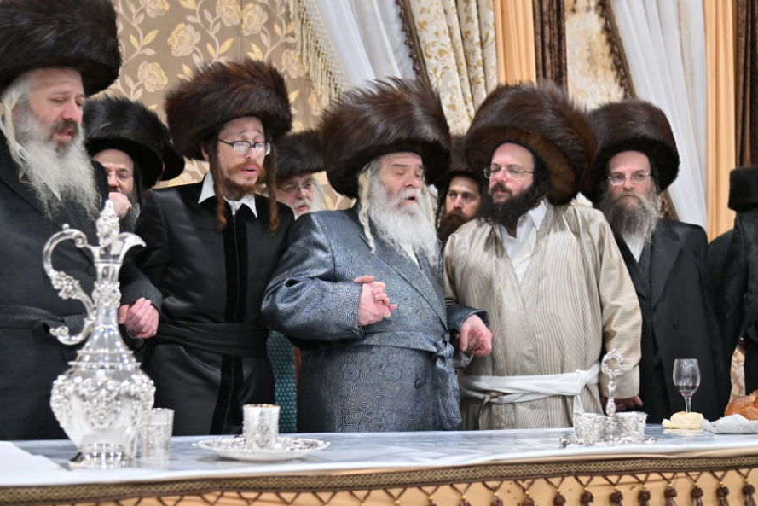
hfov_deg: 37.5
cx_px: 345
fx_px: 1116
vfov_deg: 25.5
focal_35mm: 53
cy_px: 244
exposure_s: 1/200
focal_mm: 46
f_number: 4
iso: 1000
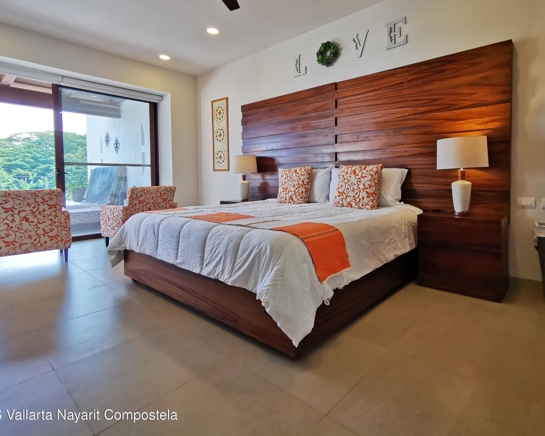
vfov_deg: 70.5
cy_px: 189
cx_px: 304
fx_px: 307
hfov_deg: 82.9
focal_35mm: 19
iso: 100
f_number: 2.2
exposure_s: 1/120
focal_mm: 2.35
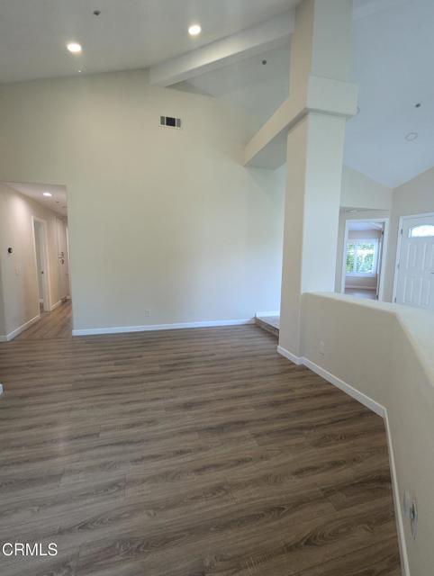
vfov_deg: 94.4
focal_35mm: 16
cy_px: 288
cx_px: 217
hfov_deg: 78.3
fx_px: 267
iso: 105
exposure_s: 1/60
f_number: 2.2
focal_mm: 2.35
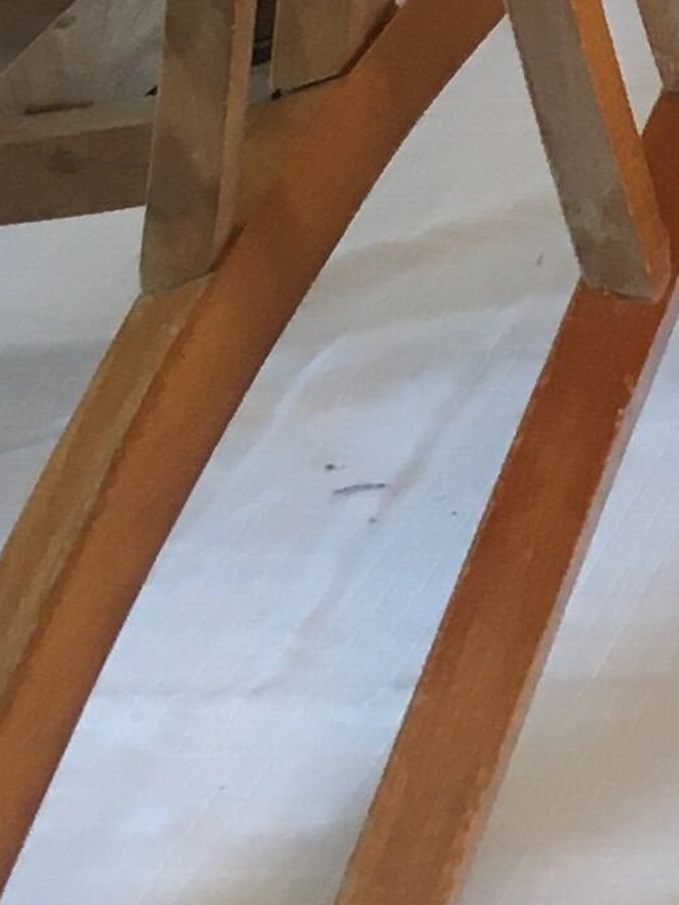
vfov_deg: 10.8
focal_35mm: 171
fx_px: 4472
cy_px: -750
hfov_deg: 7.8
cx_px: 1848
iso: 32
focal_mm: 4.15
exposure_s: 1/33
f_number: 2.2
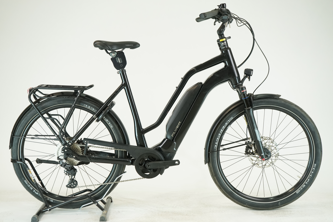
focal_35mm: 52
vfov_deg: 26.0
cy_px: 111
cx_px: 166
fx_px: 481
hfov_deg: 38.2
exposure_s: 1/200
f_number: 5.6
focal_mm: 52
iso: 1600
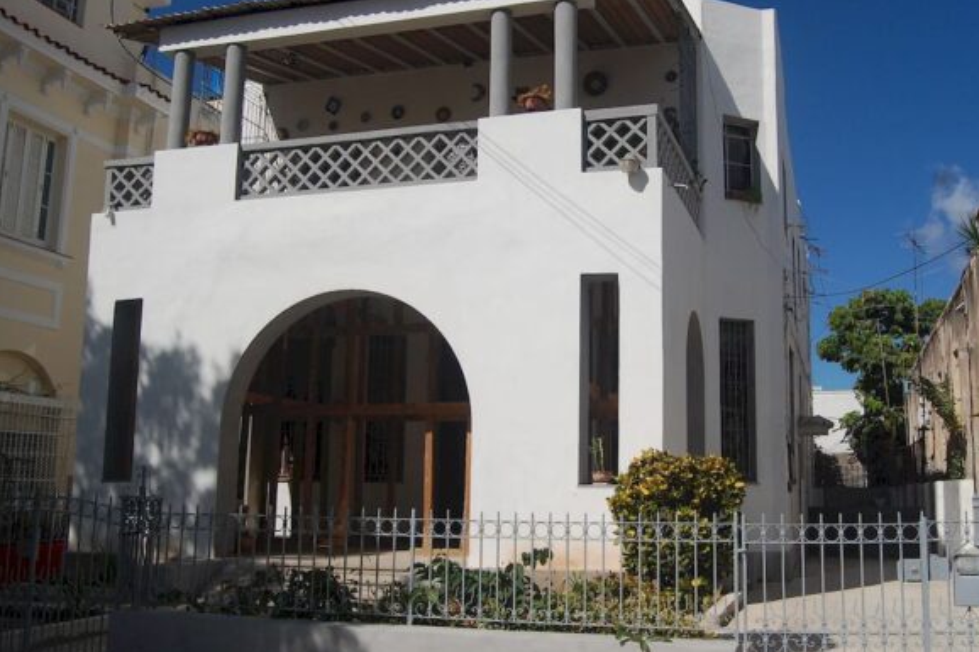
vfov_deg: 37.8
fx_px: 951
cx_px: 576
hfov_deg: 54.1
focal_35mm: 35
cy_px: 311
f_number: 6.3
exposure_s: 1/1600
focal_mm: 18
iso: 200
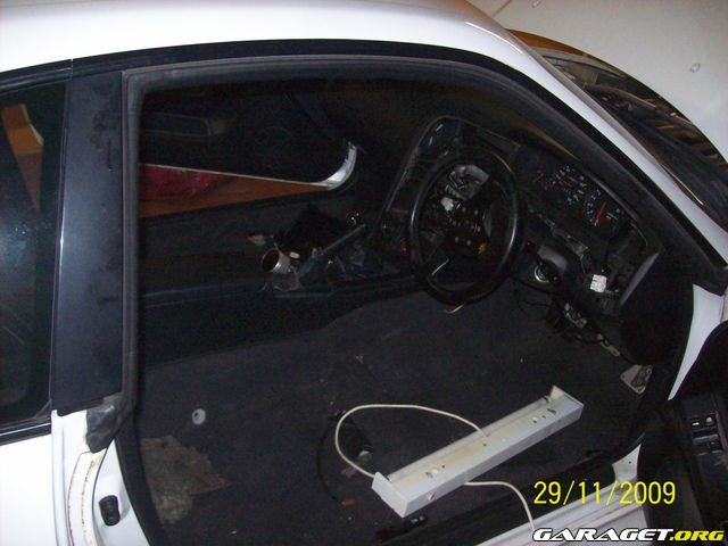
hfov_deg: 51.4
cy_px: 273
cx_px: 364
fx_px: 757
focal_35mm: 36
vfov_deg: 39.7
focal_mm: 6
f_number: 2.7
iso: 400
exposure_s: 1/128
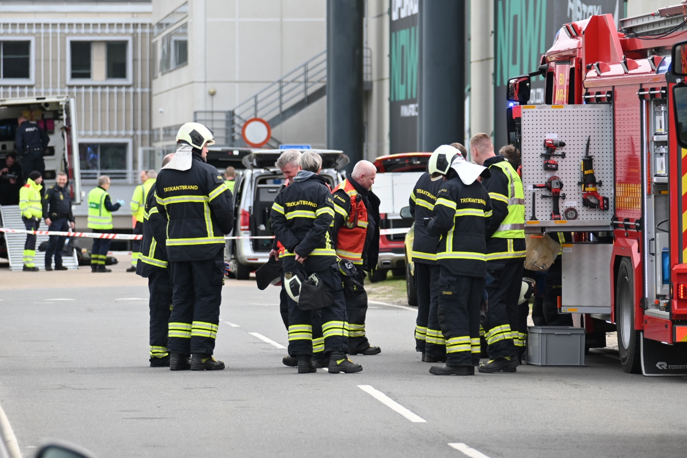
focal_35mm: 278
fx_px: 5294
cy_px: 229
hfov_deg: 7.4
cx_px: 344
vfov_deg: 5.0
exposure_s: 1/500
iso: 200
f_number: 5.6
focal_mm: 185
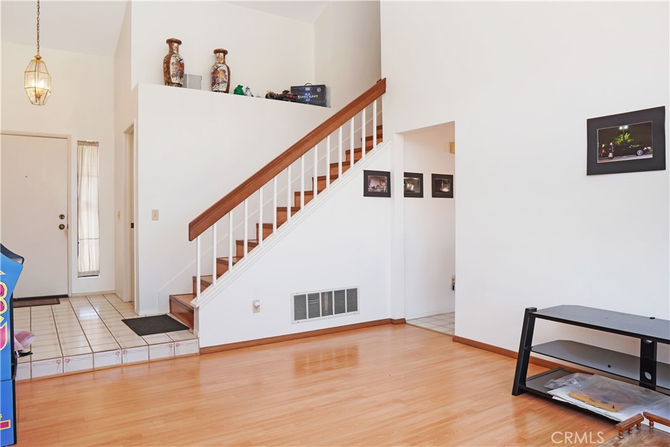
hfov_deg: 73.7
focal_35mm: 24
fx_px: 447
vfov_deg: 53.1
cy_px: 224
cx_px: 335
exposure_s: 1/50
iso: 160
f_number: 5.6
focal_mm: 16
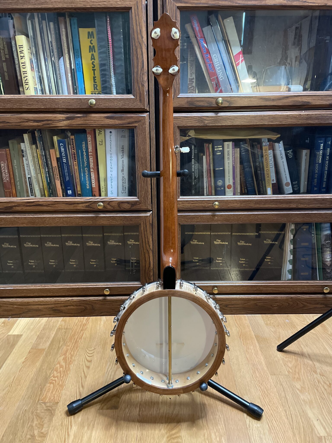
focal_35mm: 26
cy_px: 222
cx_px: 166
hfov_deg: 53.1
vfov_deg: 67.3
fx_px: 332
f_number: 1.6
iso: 500
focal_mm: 4.2
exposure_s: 1/40
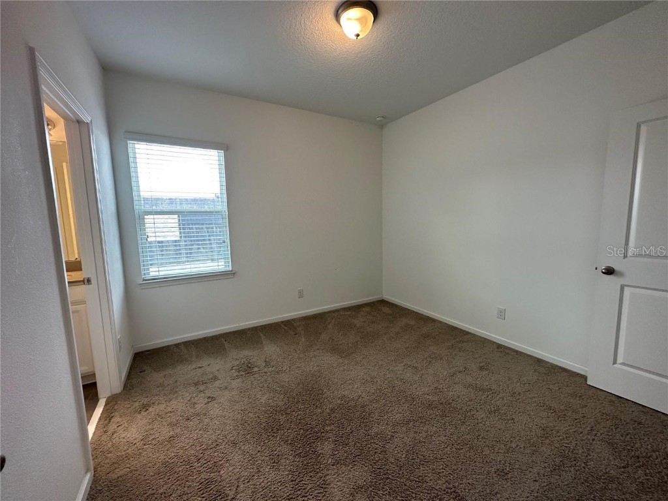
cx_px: 334
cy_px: 250
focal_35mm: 14
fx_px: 270
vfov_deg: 85.7
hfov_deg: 102.1
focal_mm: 2.22
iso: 160
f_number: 2.2
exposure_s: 1/120
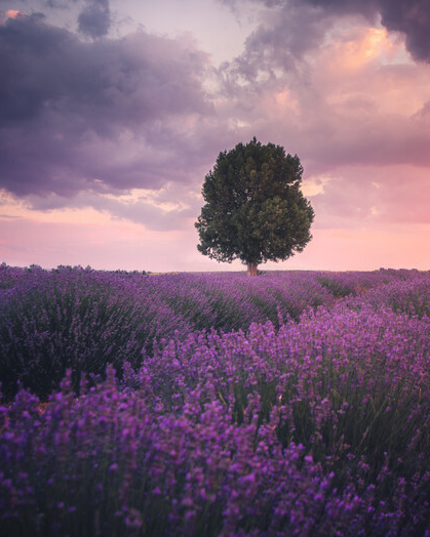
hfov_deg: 32.0
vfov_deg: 39.5
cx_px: 244
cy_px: 230
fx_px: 748
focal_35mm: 47
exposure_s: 1/125
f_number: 5
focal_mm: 35
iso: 320
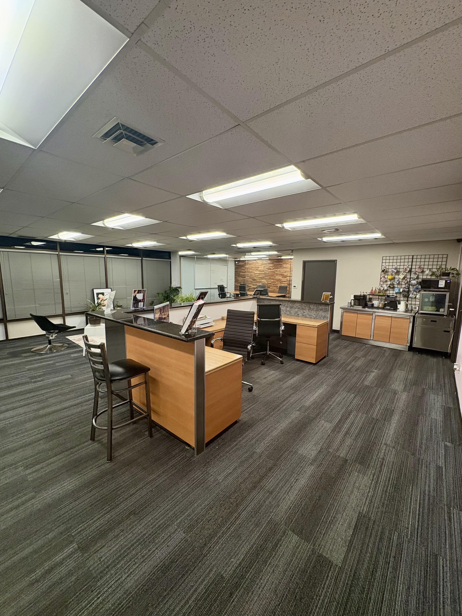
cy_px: 308
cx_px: 231
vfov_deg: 102.1
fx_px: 249
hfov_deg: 85.7
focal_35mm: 14
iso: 250
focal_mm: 2.22
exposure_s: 1/120
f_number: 2.2
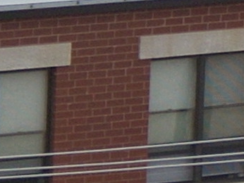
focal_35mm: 835
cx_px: 59
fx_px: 5890
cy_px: -91
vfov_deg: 1.8
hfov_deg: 2.4
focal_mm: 18.6
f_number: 5.2
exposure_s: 1/220
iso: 64
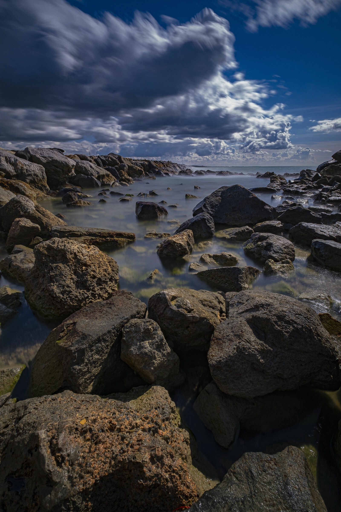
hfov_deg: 77.3
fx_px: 213
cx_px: 170
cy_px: 256
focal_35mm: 15
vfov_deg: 100.4
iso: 80
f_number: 14
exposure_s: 40
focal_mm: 10
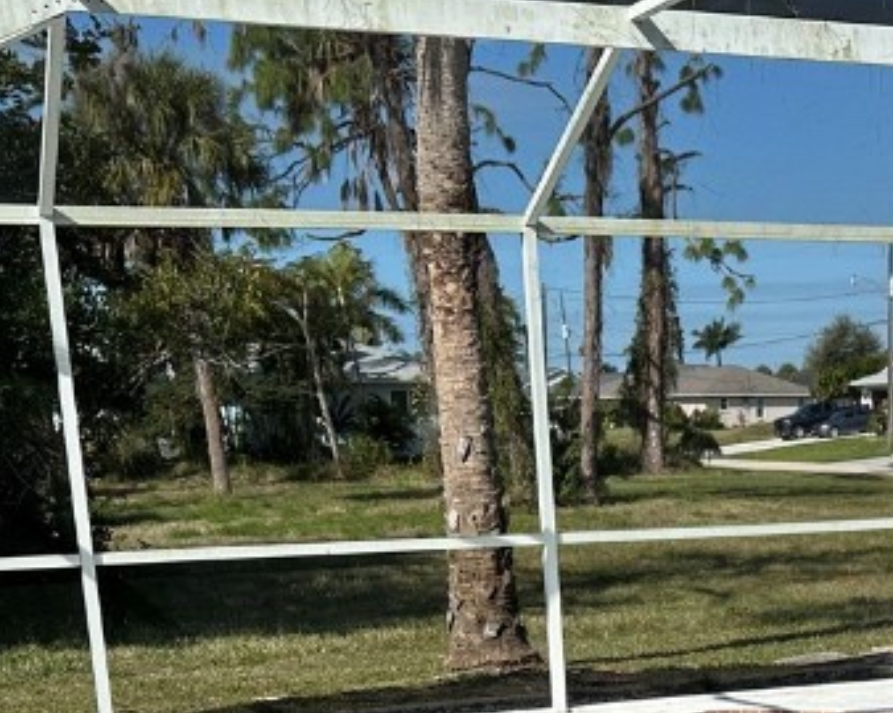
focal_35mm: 71
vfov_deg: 20.0
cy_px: 895
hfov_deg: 25.7
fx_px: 1875
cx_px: 845
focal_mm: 6.86
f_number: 1.78
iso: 80
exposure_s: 1/5263
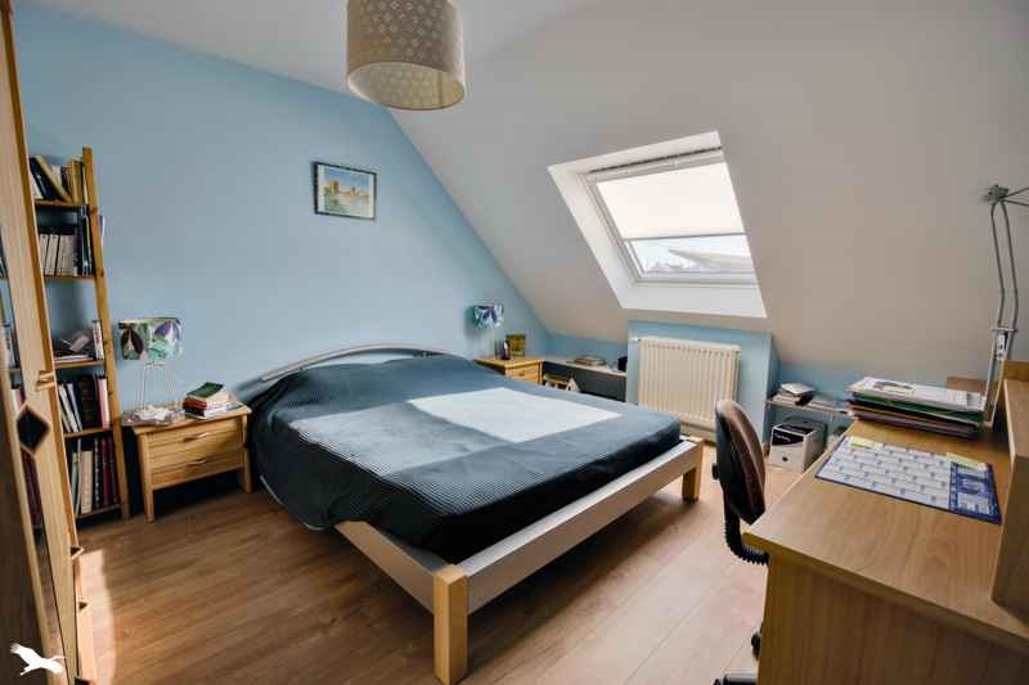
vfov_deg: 73.7
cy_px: 342
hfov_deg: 96.7
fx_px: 457
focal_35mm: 16
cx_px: 514
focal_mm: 16
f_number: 8
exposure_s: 1/1000
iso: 800
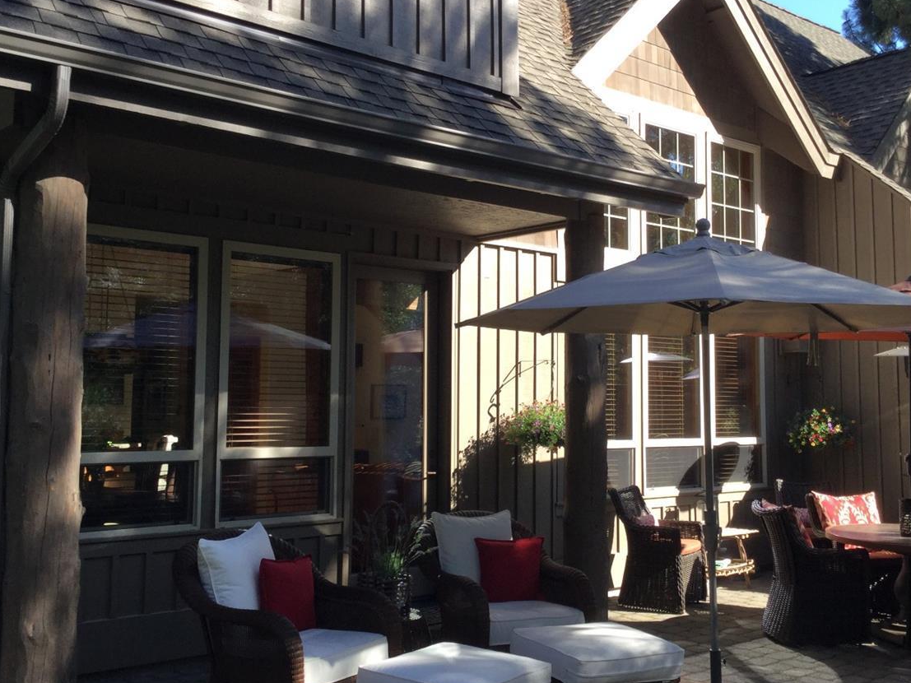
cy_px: 312
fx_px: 1105
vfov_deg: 34.3
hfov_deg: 44.7
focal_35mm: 42
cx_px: 508
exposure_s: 1/245
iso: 25
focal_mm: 3.3
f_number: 2.4
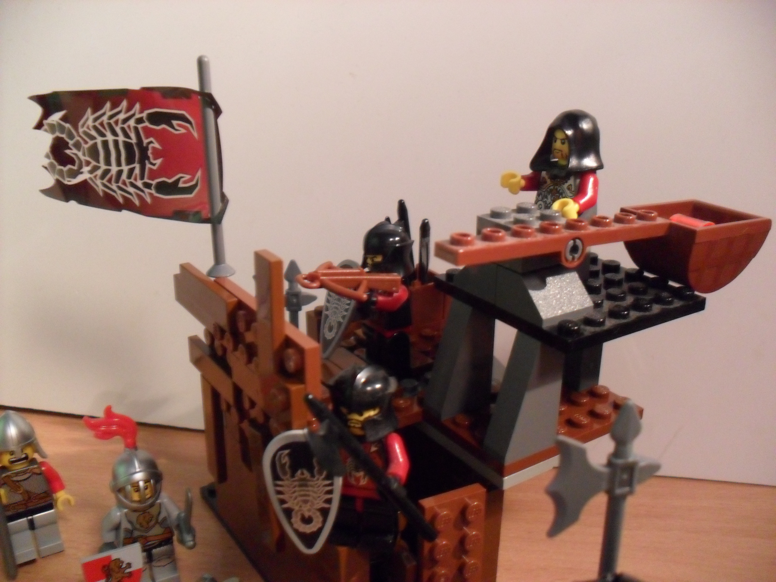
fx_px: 785
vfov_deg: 40.7
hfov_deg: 52.6
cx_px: 388
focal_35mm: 35
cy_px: 291
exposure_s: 1/6
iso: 400
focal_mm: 6.3
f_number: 3
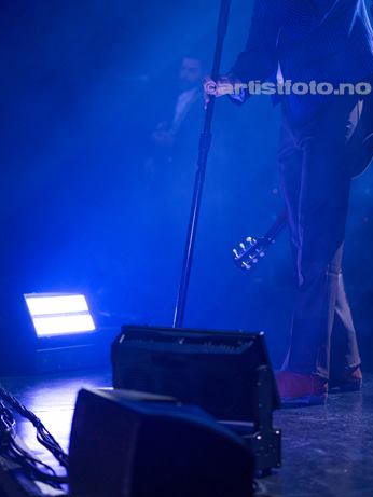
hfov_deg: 19.6
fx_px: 1077
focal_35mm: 75
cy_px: 129
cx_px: 189
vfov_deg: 25.7
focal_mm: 50
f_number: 1.8
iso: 800
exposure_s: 1/500
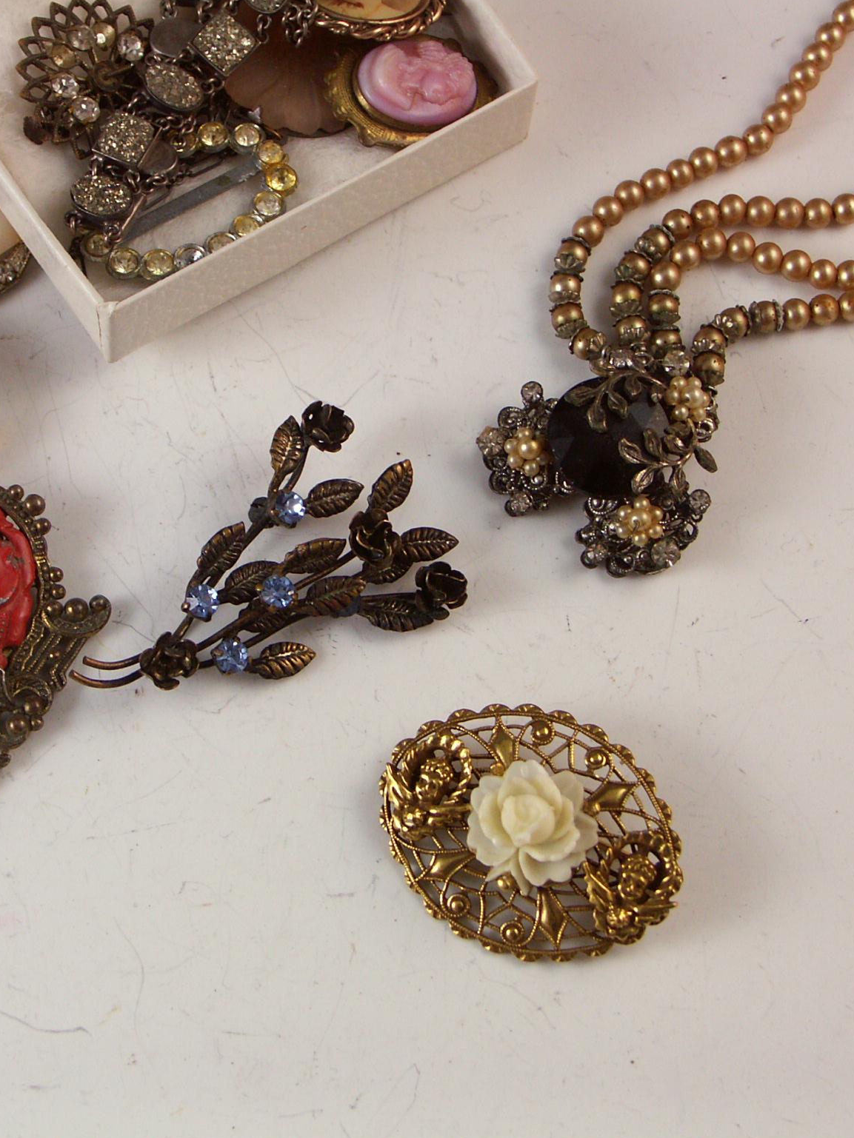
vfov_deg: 28.2
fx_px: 2269
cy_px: 564
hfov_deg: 21.3
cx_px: 372
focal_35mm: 69
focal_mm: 13.23
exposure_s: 1/60
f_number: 3.5
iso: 100
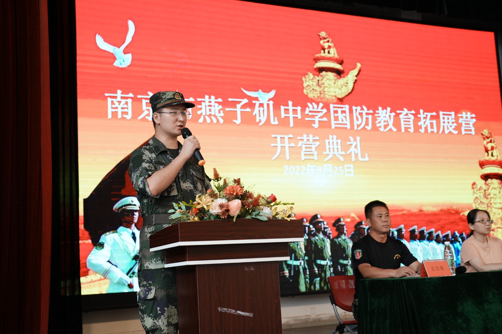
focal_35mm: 50
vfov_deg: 27.0
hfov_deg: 39.6
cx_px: 251
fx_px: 697
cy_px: 167
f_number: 4
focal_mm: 50
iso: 800
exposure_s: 1/200
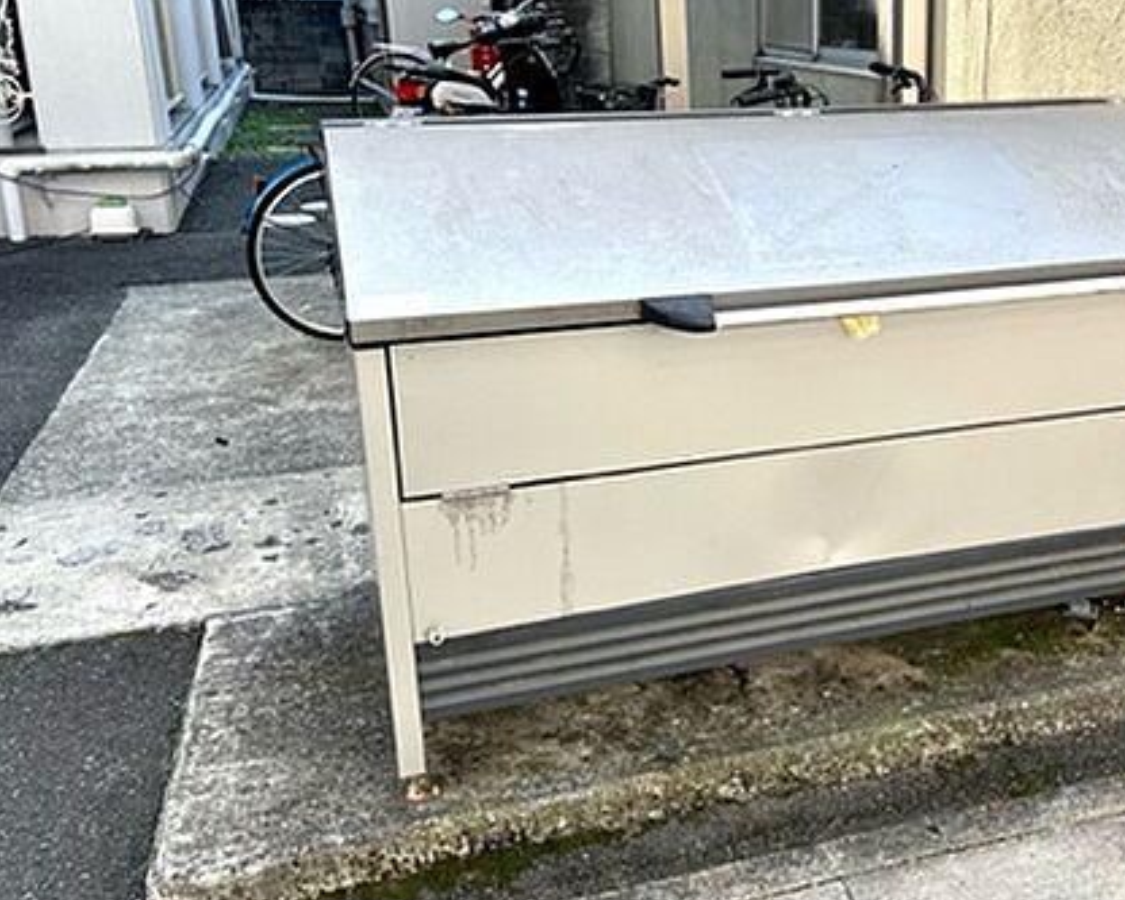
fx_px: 1299
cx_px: 817
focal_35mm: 39
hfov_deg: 45.5
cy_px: 381
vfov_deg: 38.2
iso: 50
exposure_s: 1/758
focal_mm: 5.7
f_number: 1.5
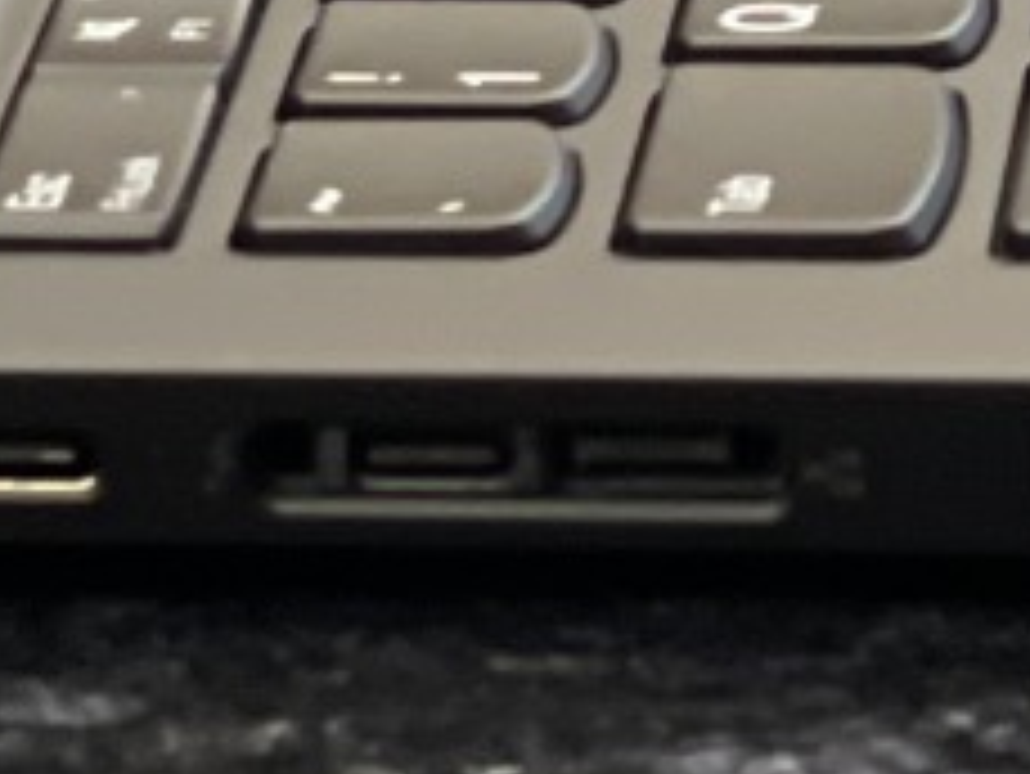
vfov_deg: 3.3
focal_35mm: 447
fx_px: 13307
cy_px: -1454
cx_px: 805
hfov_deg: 4.4
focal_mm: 7.5
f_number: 2.2
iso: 200
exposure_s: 1/40
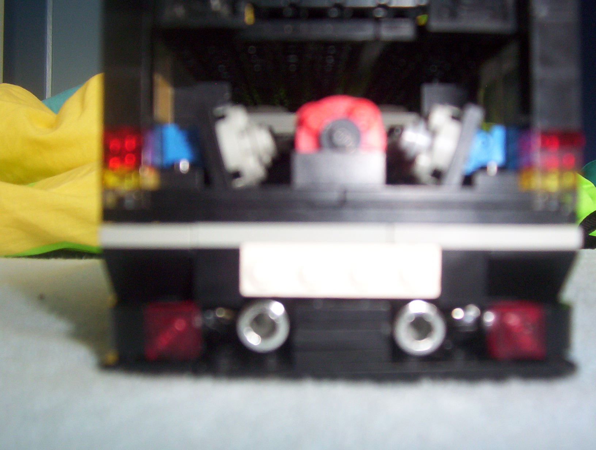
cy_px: 225
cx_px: 298
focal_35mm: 36
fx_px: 621
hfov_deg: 51.2
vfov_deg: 39.8
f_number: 2.76
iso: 140
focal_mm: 5.54
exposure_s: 1/30
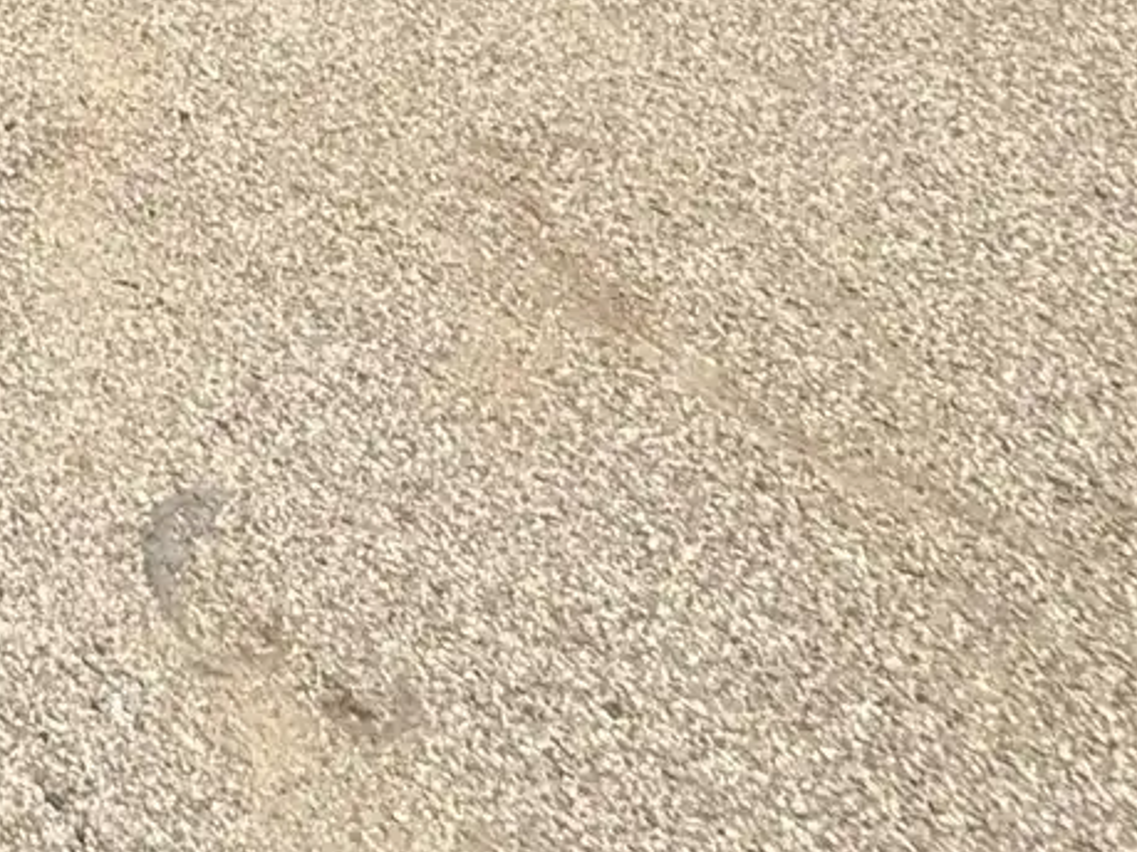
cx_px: -966
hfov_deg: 20.6
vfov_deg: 16.4
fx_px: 2003
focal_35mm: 61
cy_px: -976
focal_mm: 2.22
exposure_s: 1/2165
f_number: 2.2
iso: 50
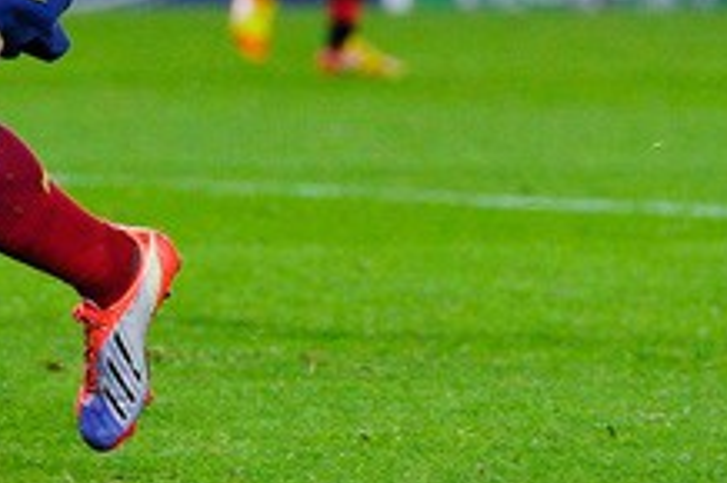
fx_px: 12955
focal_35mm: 642
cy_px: -213
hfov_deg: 3.2
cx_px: -170
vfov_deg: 2.1
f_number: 4
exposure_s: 1/1000
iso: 2500
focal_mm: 200
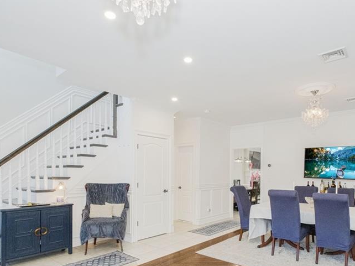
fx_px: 236
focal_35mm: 23
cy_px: 177
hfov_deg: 73.5
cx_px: 205
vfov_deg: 57.6
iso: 2000
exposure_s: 1/60
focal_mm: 10
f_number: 9
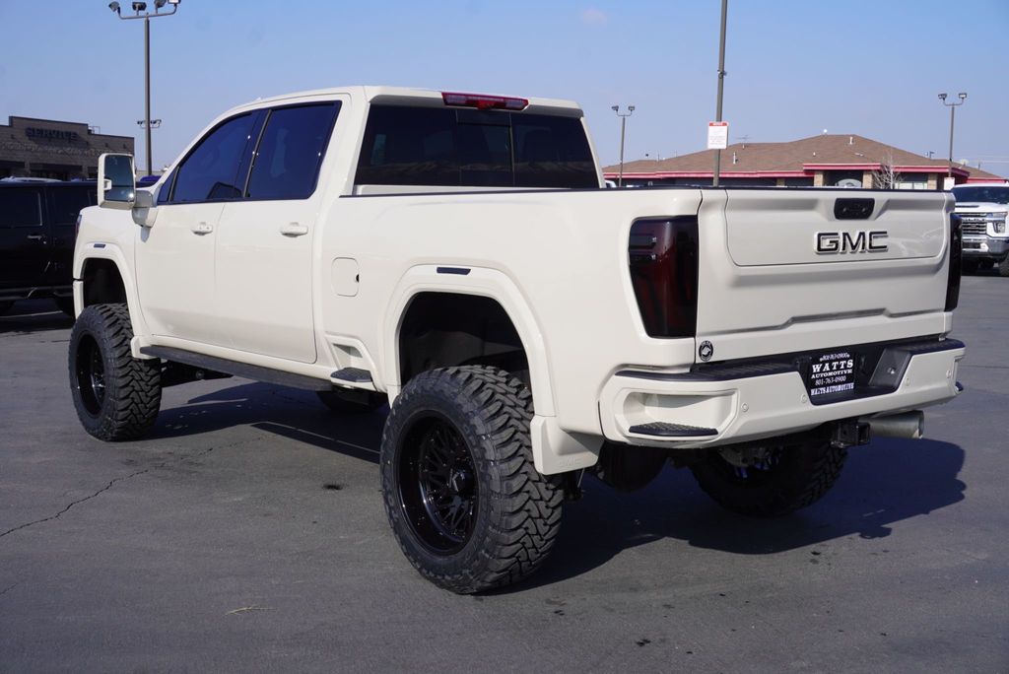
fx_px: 1178
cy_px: 337
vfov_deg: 31.9
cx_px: 504
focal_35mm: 42
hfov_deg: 46.4
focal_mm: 28
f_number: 11
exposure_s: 1/160
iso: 100
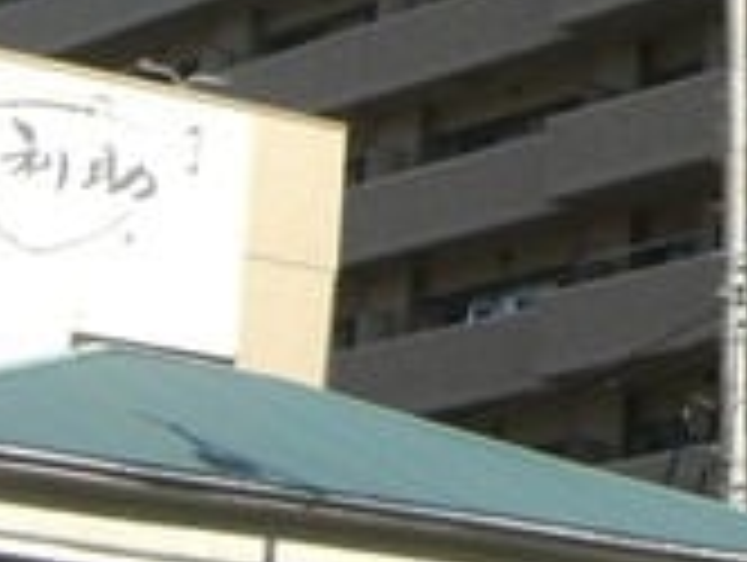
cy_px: -333
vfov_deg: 7.9
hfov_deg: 10.2
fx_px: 3955
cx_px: 1314
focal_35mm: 183
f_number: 4.3
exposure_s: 1/400
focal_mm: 6.2
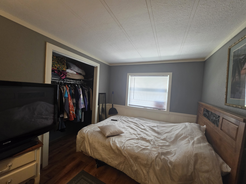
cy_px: 92
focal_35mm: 13
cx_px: 123
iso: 500
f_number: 1.9
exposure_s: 1/60
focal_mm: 2.2
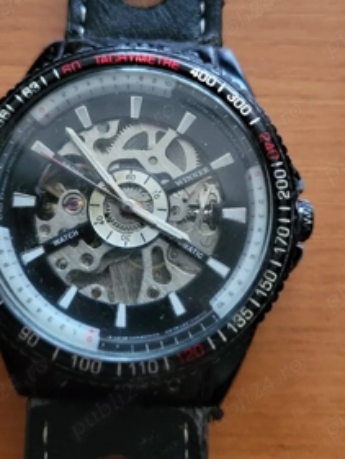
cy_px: 162
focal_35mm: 37
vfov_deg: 49.4
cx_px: 155
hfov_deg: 38.7
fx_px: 491
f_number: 1.8
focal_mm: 5.4
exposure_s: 1/25.1
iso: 640
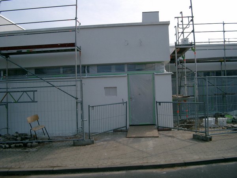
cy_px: 89
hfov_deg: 50.1
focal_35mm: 37
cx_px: 118
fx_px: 253
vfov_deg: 38.7
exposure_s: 1/640
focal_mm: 7.6
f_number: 5
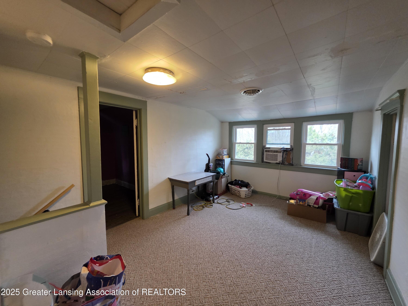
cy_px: 153
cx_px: 204
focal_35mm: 13
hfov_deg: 106.2
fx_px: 153
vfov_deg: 89.9
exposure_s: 1/60
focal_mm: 2.2
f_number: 1.9
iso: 500
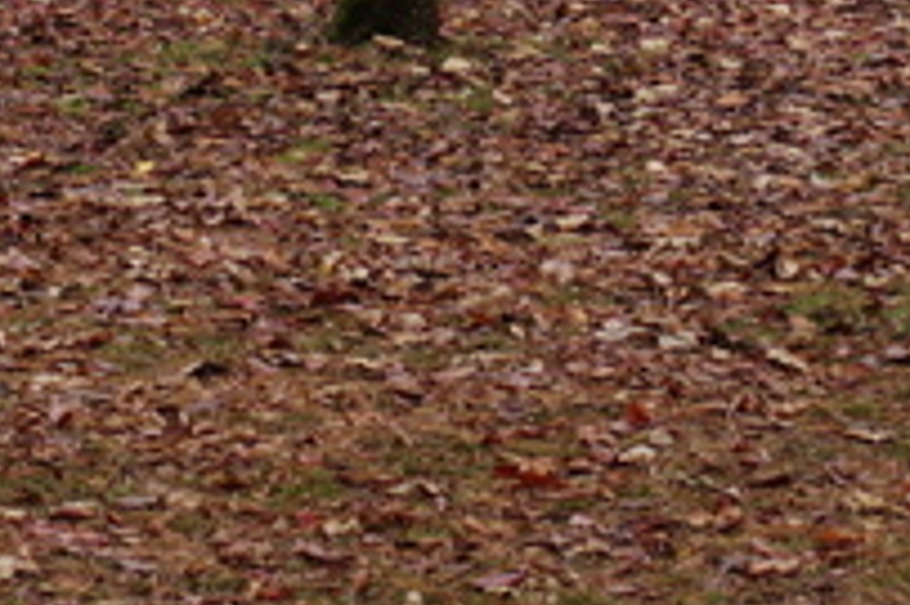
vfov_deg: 5.2
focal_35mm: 262
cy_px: -318
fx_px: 6617
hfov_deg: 7.9
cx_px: 394
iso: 100
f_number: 4
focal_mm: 35
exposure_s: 1/80
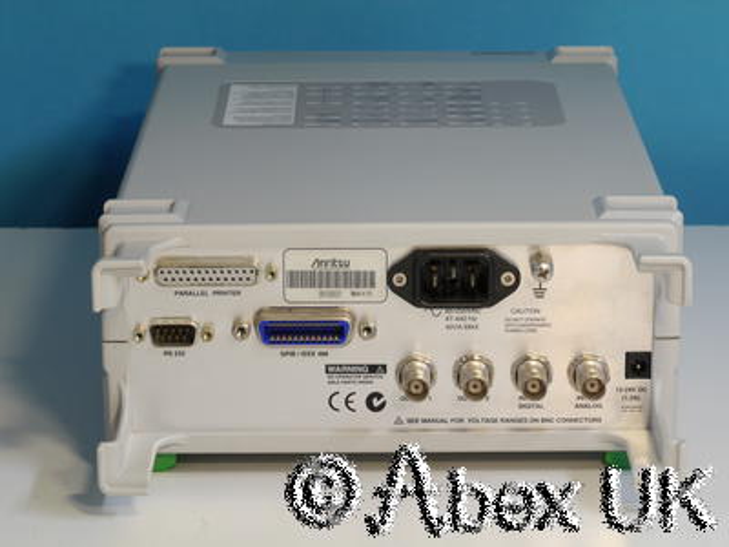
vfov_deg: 11.4
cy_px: 274
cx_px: 364
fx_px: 2738
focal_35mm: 130
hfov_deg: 15.2
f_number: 14
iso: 400
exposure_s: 1/2.5
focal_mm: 65
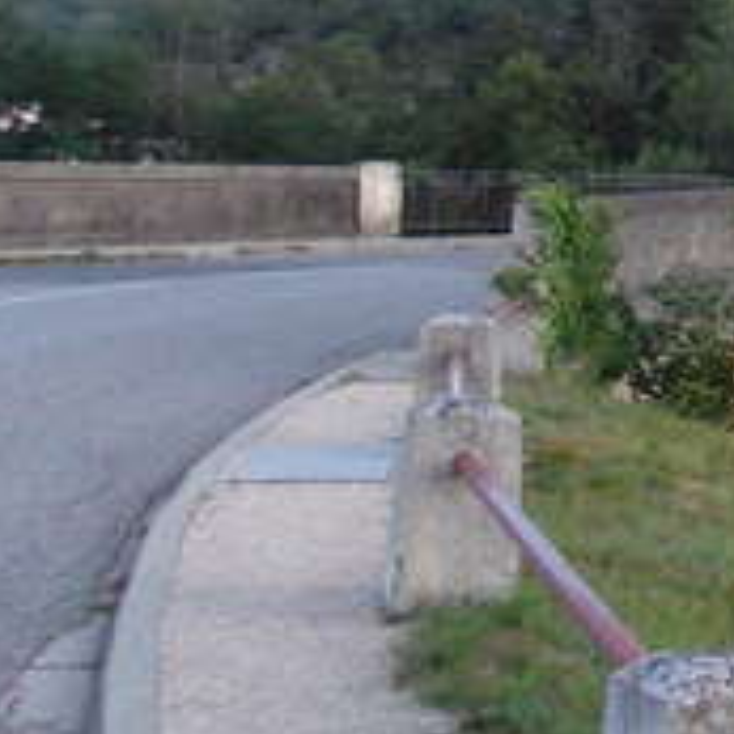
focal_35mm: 86
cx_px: 1252
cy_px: 136
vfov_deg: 19.9
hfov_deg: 17.2
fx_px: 2063
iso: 80
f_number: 2.7
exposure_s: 1/320
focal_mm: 4
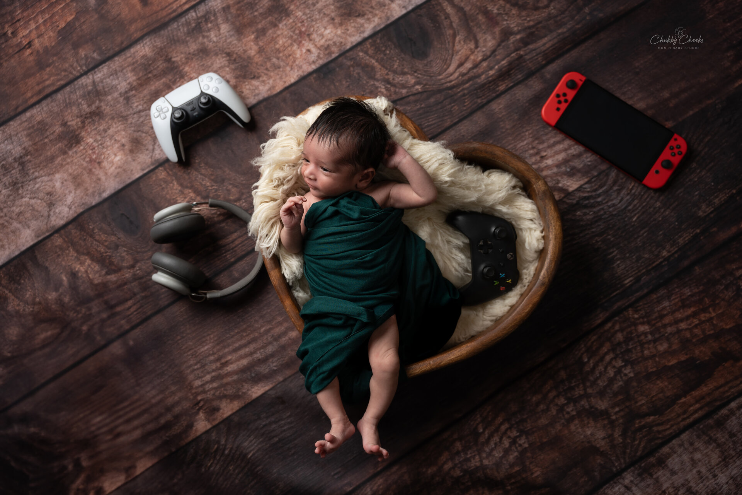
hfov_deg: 54.4
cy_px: 248
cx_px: 371
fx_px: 721
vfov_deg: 37.9
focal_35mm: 35
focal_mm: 35
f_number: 2.8
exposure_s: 1/160
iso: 100
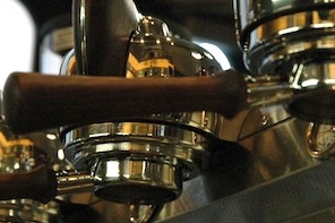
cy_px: 95
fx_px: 1283
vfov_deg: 9.9
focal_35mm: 138
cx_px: 122
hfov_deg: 14.9
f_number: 4.5
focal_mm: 44
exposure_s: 1/125
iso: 1000
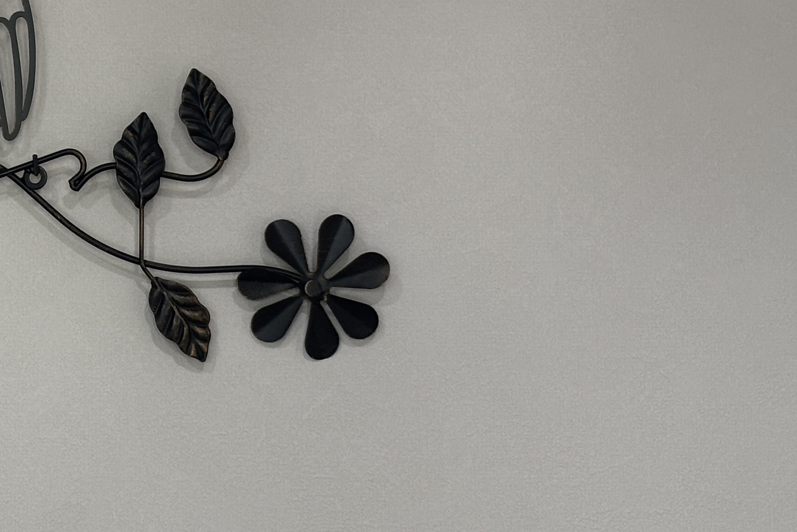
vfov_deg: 10.9
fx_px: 2789
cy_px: 176
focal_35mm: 126
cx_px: -65
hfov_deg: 15.8
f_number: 1.6
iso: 40
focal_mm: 5.96
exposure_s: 1/50
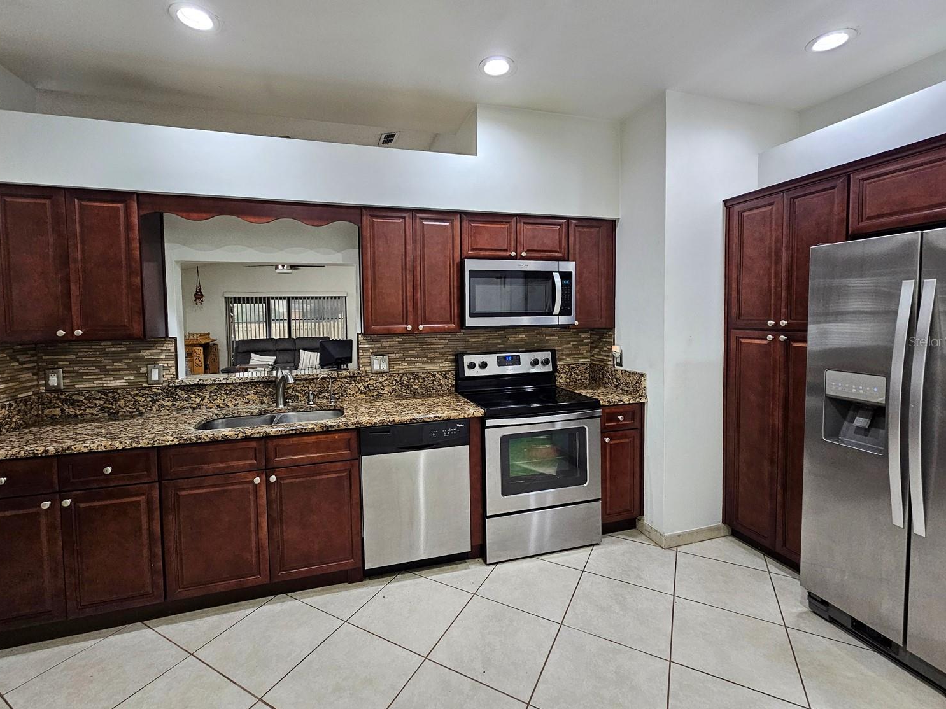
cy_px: 341
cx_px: 460
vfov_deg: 85.6
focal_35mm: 14
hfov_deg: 102.0
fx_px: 383
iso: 250
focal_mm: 2.2
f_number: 2.2
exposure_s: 1/60
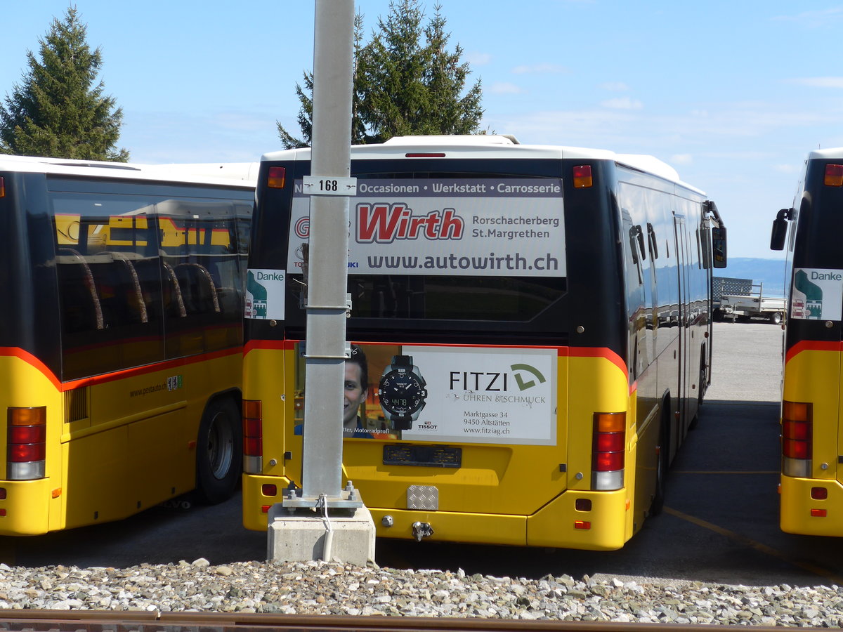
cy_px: 316
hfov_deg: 31.2
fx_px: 1510
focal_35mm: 62
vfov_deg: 23.7
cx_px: 422
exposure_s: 1/800
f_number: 3.7
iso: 80
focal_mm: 12.7
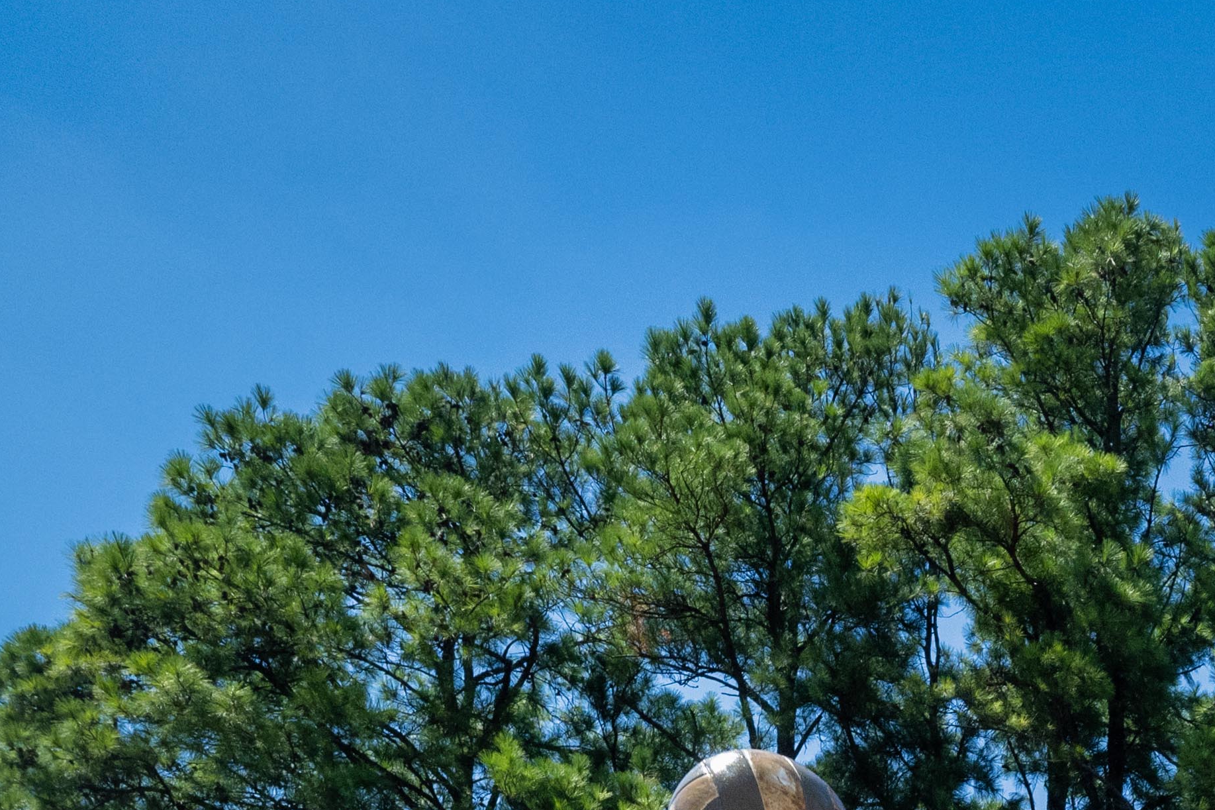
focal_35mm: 63
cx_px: 1799
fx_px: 2126
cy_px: 1677
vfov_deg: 16.1
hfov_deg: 24.9
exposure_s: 1/2000
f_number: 6.3
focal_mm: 14
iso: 400
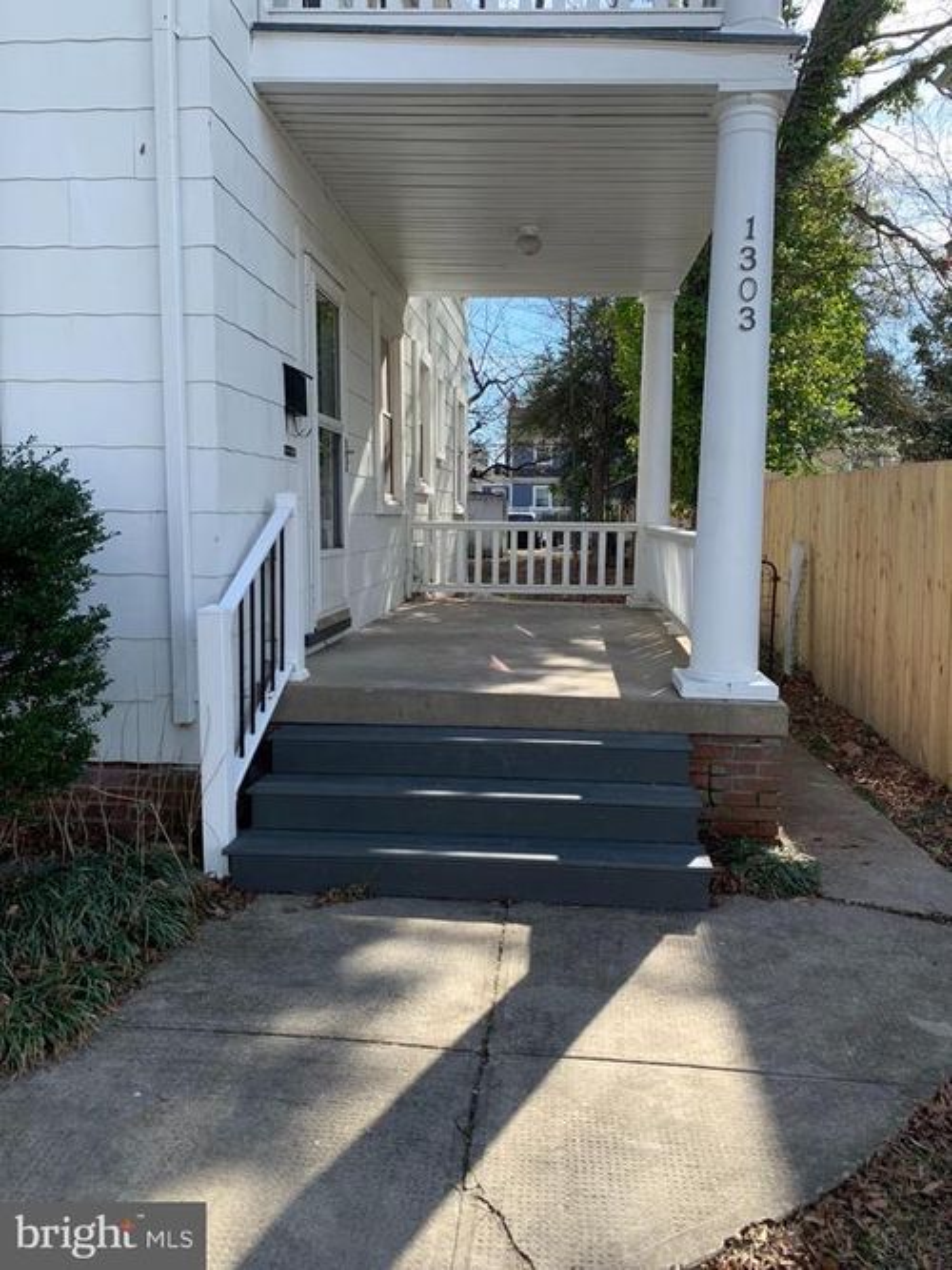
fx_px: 954
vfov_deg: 67.3
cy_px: 635
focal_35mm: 26
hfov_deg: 53.0
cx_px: 476
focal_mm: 4.25
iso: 25
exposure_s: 1/631
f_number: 1.8
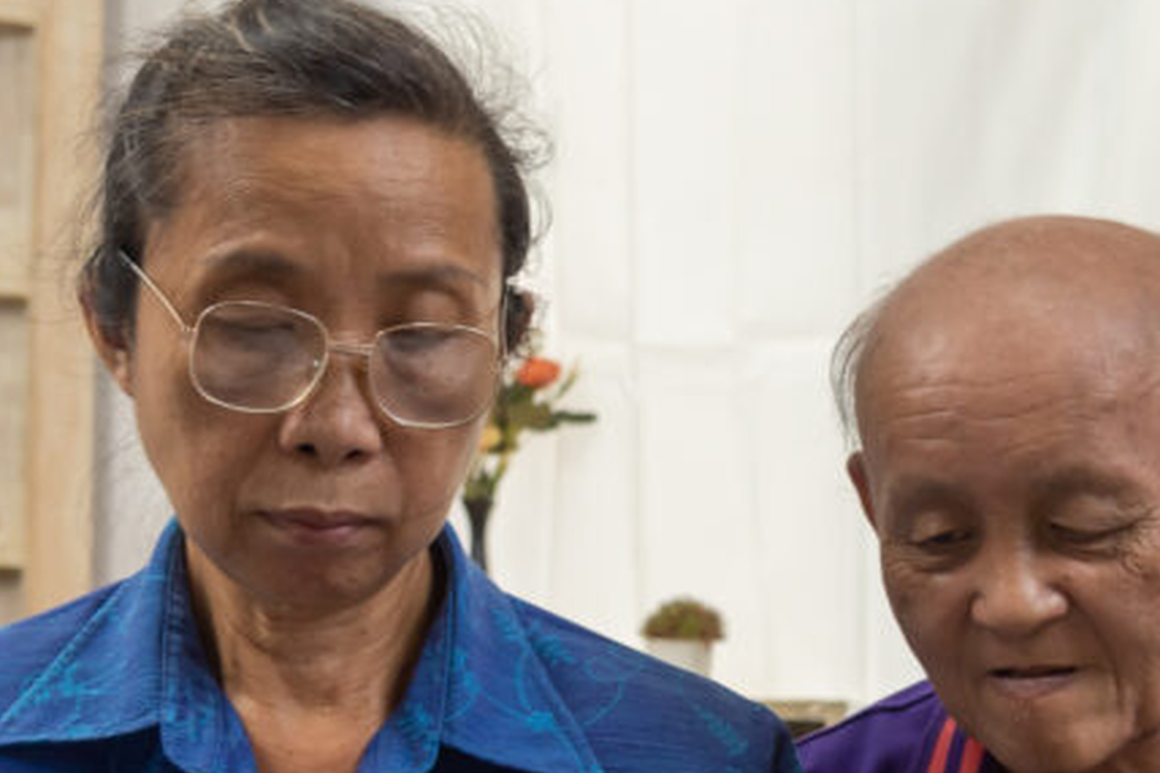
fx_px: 2931
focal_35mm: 91
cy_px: 781
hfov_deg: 22.3
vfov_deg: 14.8
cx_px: 748
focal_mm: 38
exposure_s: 1/60
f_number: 4.5
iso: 500
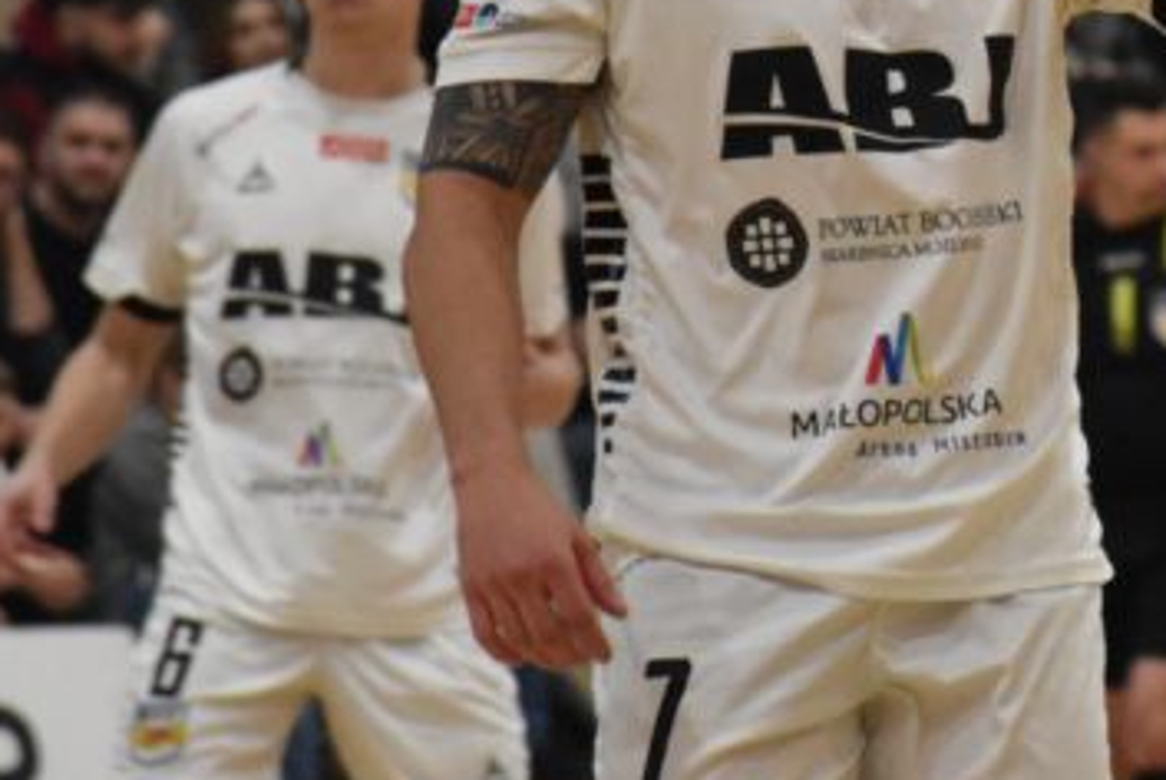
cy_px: 21
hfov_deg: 3.4
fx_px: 19740
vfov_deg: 2.3
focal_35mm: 609
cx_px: 1130
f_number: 5.6
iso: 5600
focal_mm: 140
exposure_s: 1/500
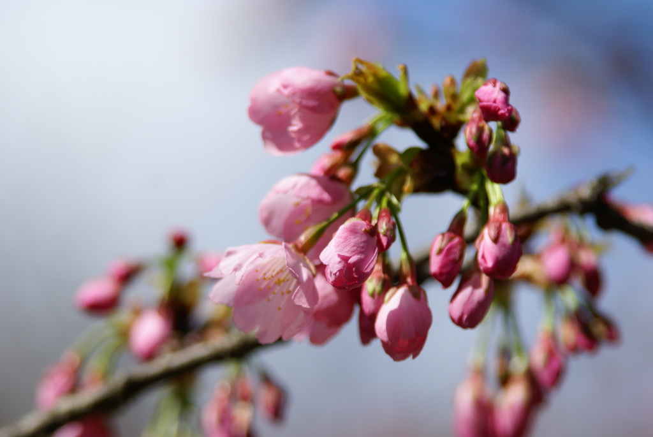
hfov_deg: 6.9
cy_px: 218
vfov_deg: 4.6
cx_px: 326
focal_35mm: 300
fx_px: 5447
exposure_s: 1/640
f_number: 5.6
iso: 100
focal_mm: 200
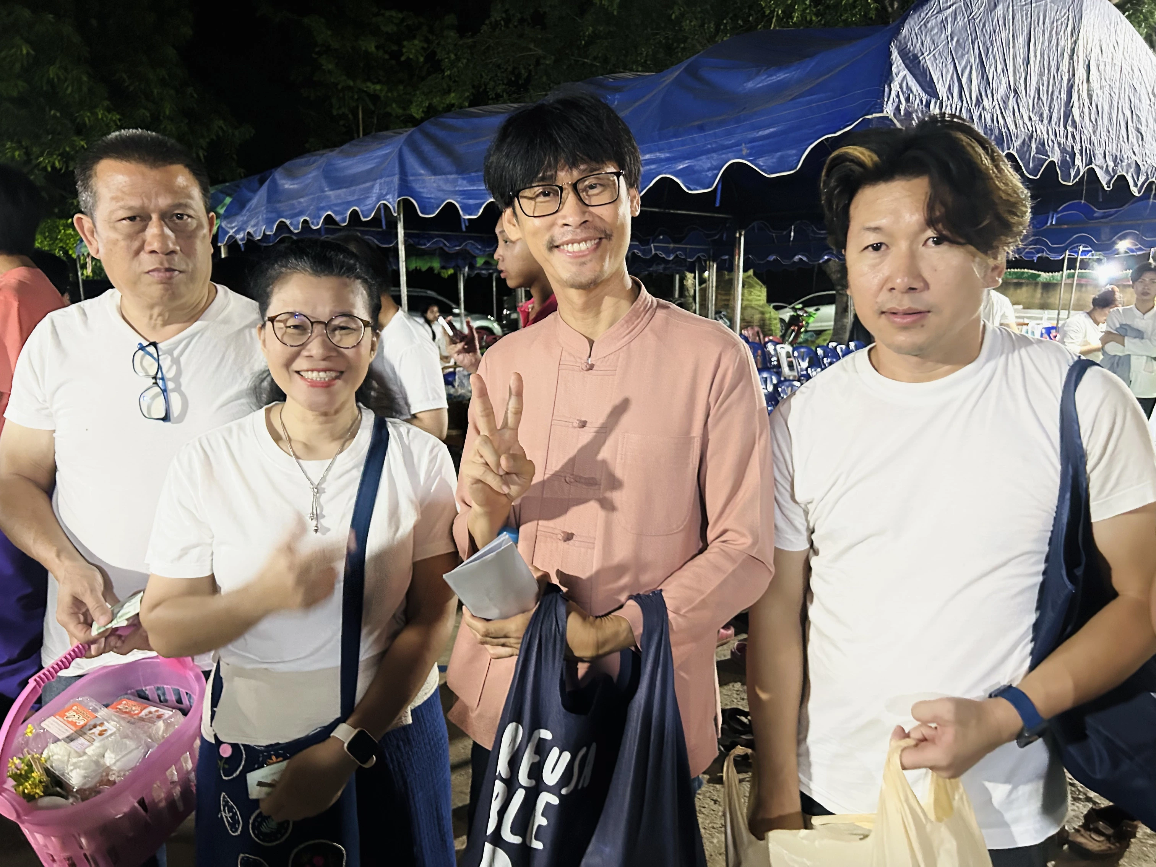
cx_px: 578
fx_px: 868
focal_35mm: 26
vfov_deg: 53.1
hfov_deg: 67.3
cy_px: 434
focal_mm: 5.7
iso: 640
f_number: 1.5
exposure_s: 1/25
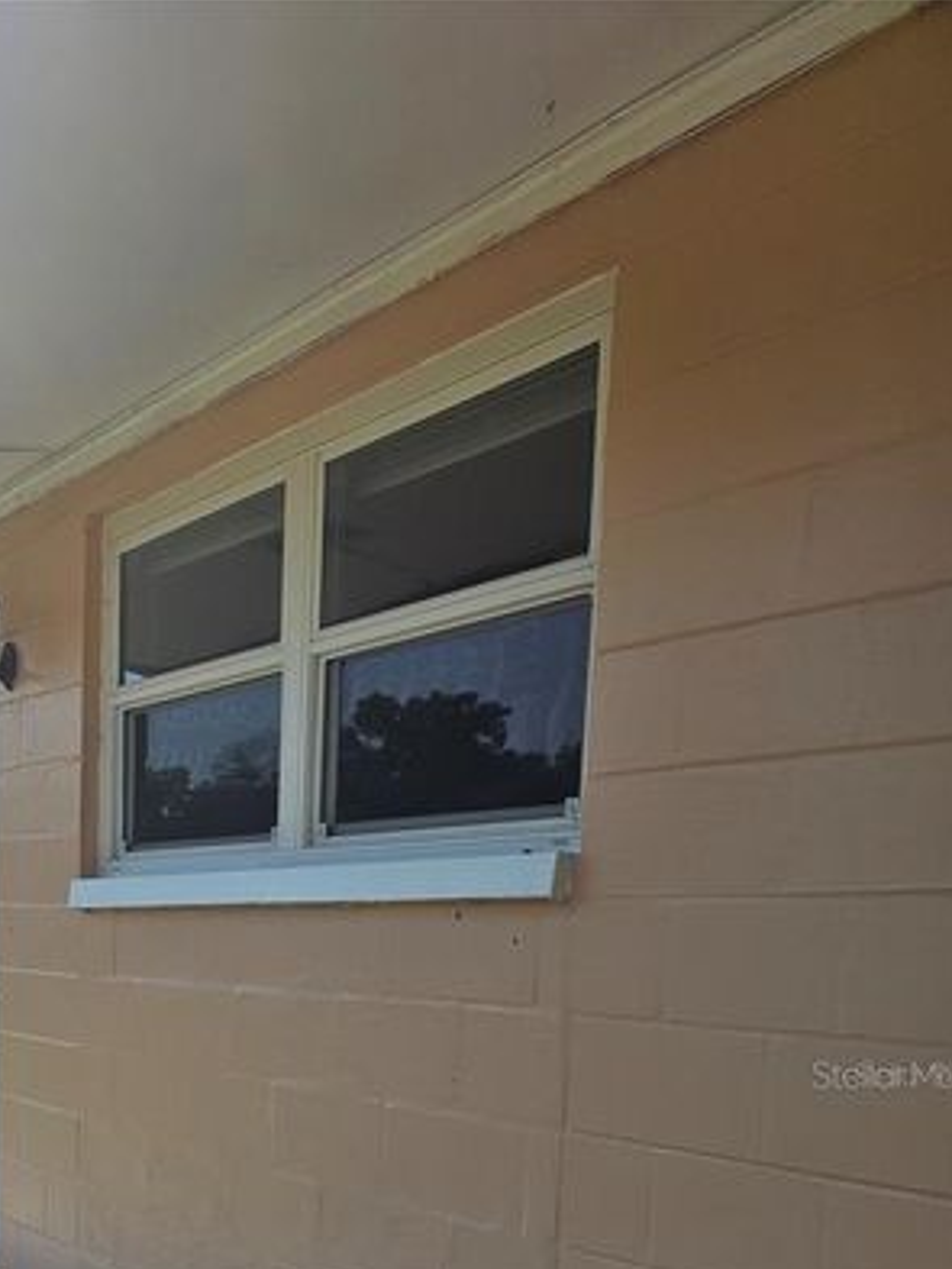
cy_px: 1074
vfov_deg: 44.7
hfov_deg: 35.5
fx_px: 1429
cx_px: 174
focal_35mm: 39
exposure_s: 1/1332
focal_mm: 6.3
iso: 16
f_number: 1.7
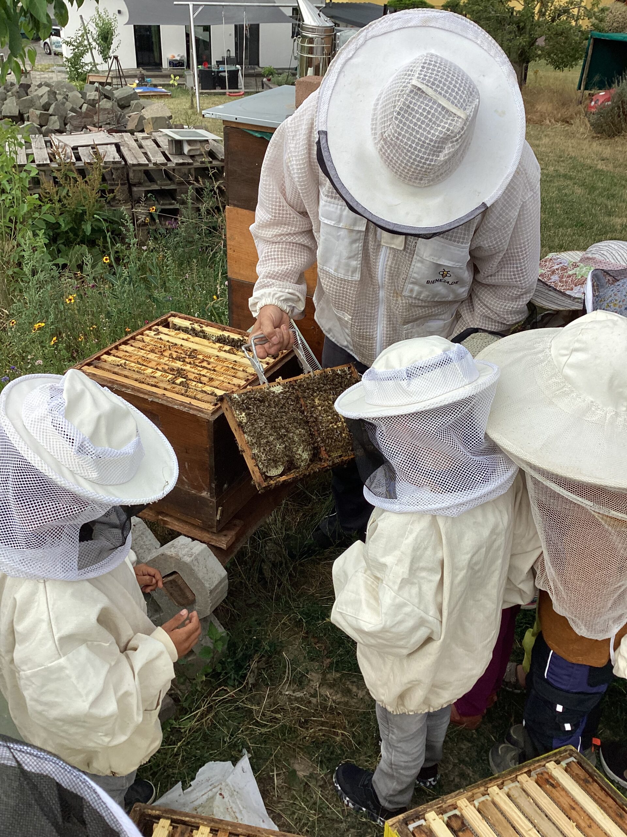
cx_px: 314
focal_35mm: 31
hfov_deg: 45.4
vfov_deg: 58.4
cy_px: 418
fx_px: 749
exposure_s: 1/1006
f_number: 2.4
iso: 25
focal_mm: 3.3
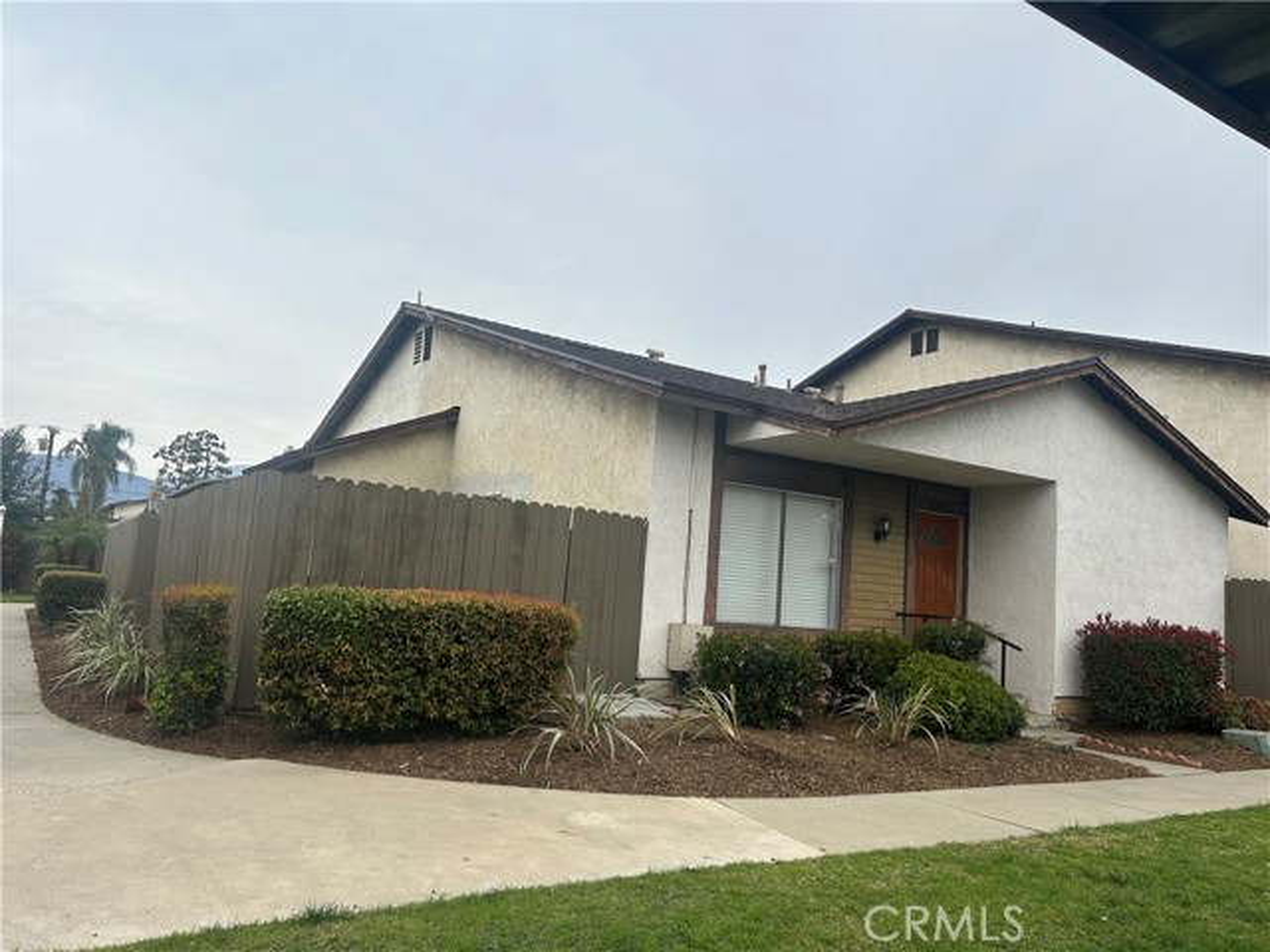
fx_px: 954
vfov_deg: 53.1
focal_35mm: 26
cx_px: 635
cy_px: 476
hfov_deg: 67.3
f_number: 1.5
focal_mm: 5.7
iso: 50
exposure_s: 1/2513
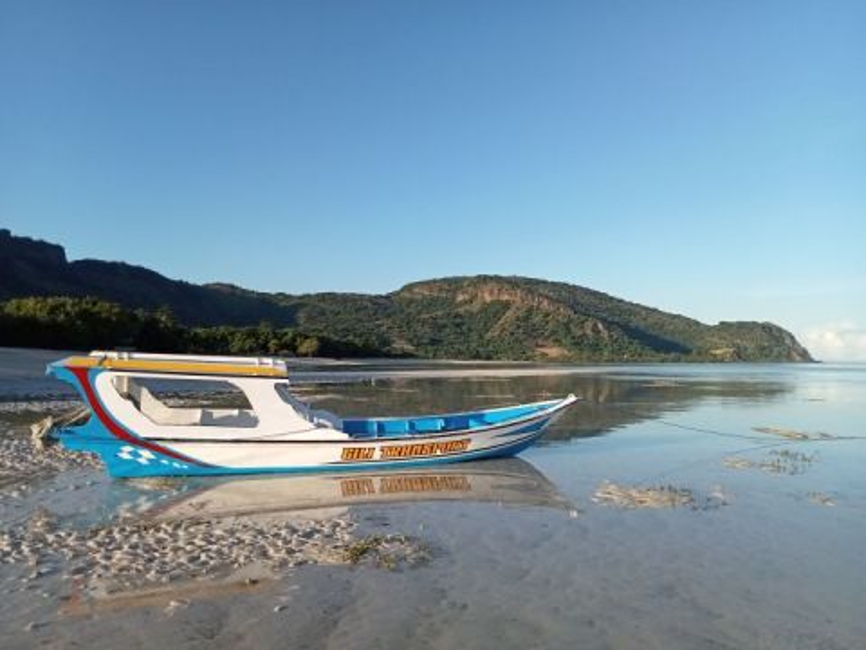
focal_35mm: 28
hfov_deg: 63.4
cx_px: 433
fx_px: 700
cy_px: 325
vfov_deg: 49.7
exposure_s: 1/820
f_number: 2.2
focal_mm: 3.46
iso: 103
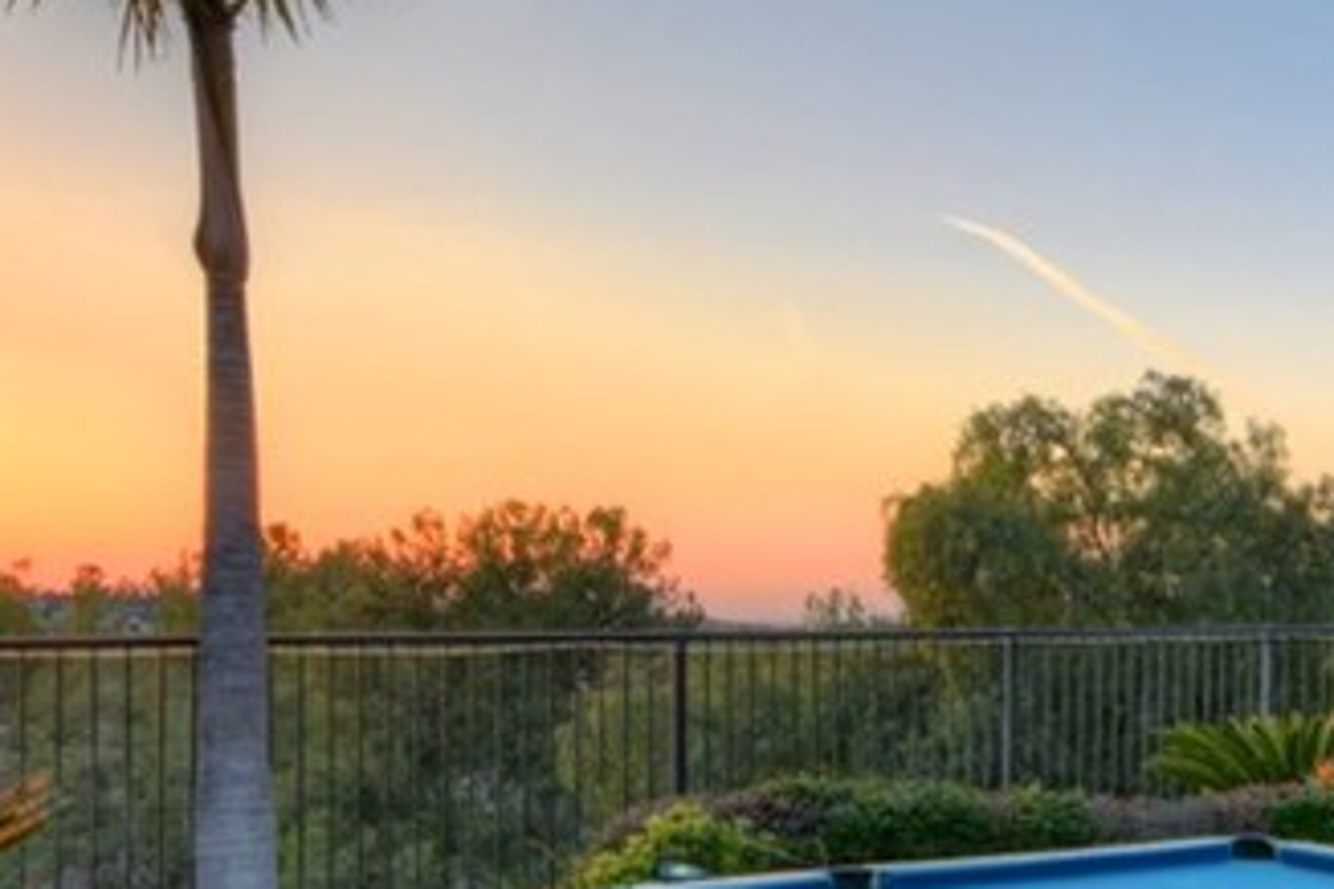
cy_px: 657
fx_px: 1741
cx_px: 1097
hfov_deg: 40.0
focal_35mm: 47
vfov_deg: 28.3
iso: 320
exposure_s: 1/60
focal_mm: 10
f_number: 9
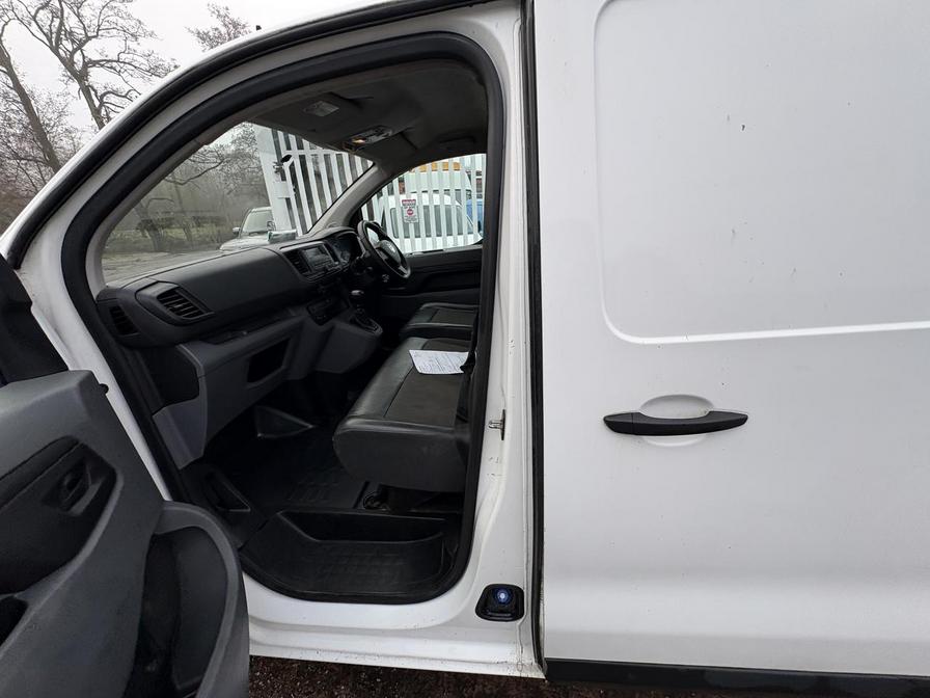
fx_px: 376
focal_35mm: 14
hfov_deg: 102.1
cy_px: 349
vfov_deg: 85.7
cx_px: 465
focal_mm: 2.22
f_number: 2.2
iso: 40
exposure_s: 1/258
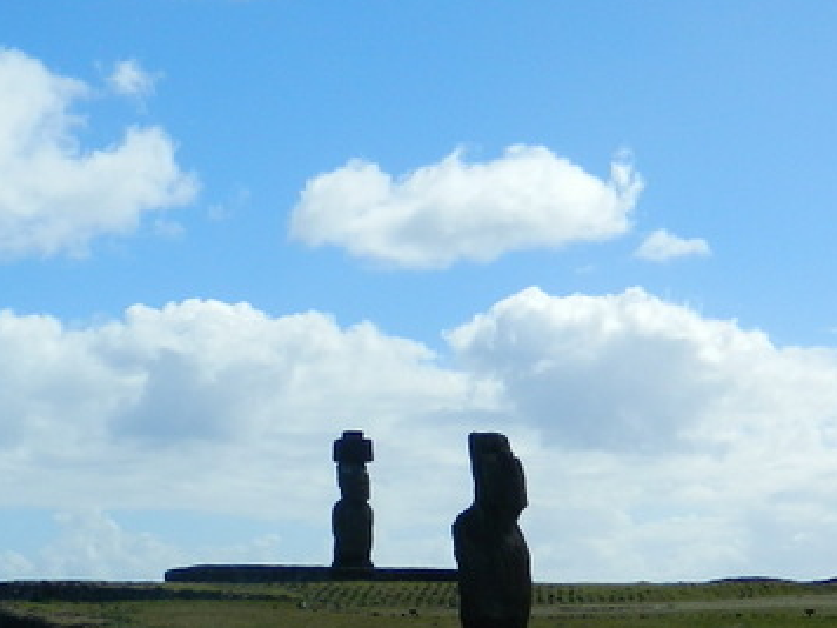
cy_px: 435
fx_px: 1741
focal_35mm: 72
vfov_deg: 20.3
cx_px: 437
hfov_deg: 27.0
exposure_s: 1/200
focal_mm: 4.5
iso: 80
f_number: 8.7
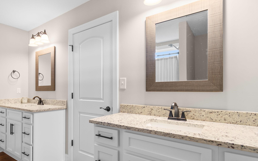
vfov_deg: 59.6
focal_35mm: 20
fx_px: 141
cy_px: 88
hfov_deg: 83.9
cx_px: 102
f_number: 4.5
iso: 100
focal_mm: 10
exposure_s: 1.6
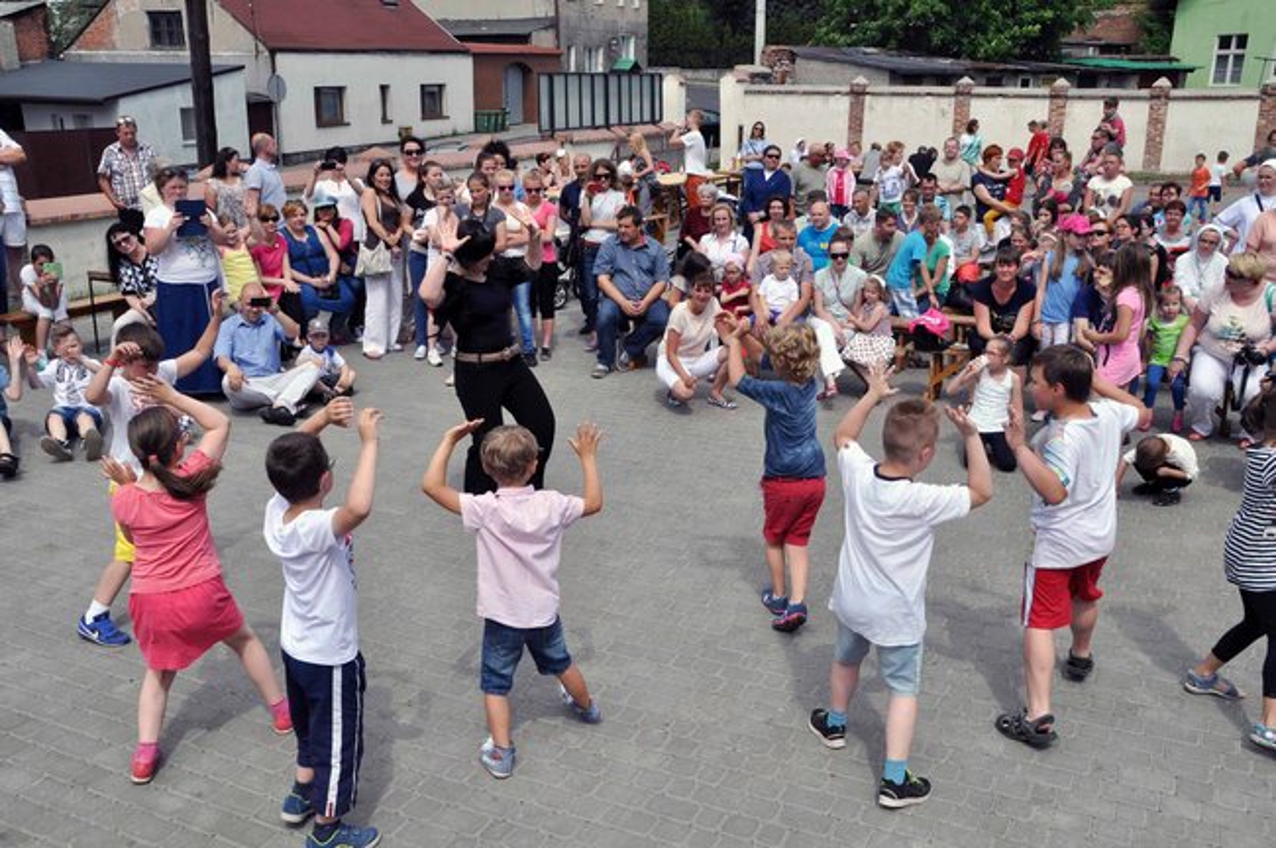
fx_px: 1168
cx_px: 638
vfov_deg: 39.9
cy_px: 424
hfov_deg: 57.3
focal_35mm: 33
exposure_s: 1/800
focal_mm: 22
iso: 500
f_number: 14
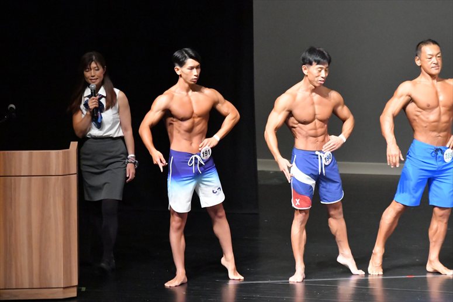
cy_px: 151
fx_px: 3962
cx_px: 226
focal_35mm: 315
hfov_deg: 6.5
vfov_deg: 4.4
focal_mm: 210
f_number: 5.6
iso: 16000
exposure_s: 1/400
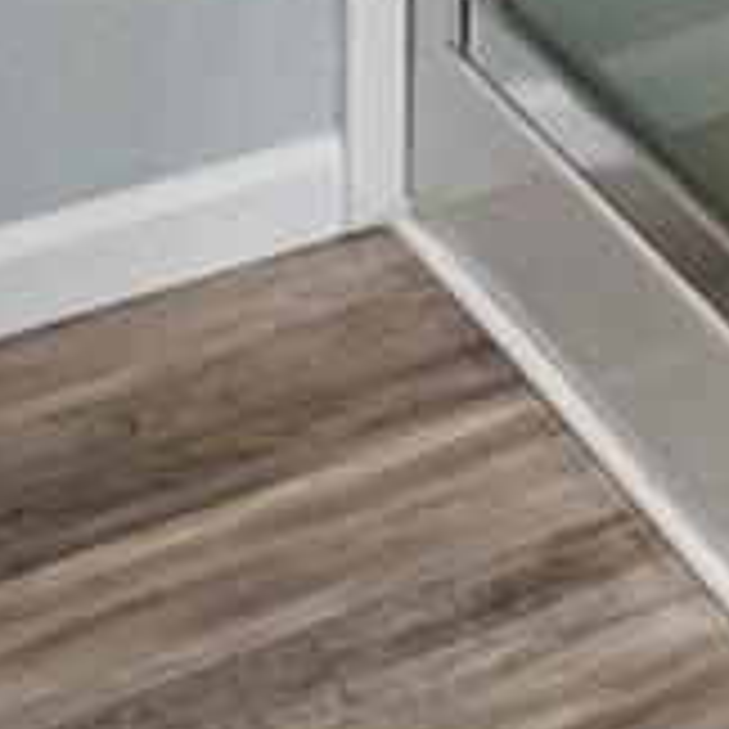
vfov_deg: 9.9
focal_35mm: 126
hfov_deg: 12.7
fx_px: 3002
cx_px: 1282
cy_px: -1557
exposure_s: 1/10
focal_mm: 10
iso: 100
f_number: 7.1
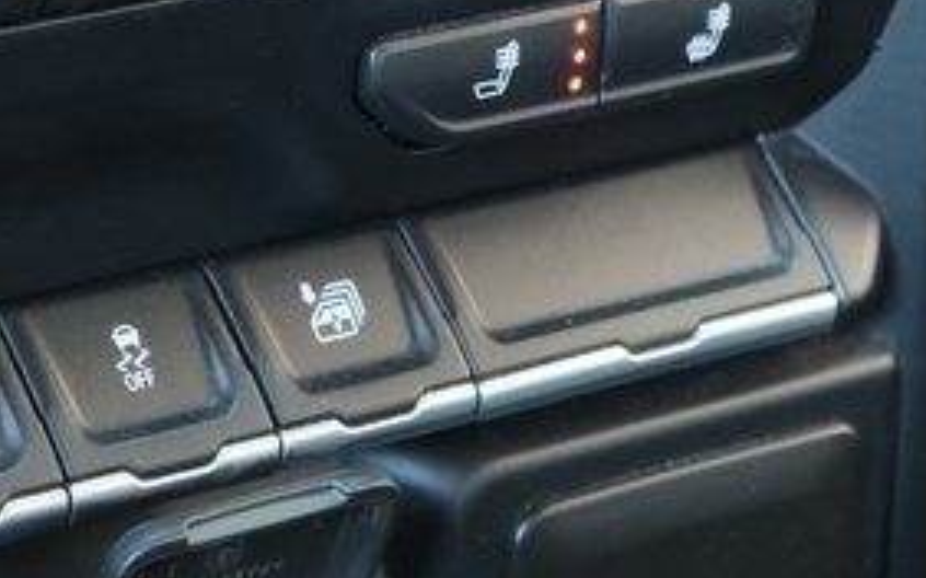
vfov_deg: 6.9
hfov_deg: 11.1
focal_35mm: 189
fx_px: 4768
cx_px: 519
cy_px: -133
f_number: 5
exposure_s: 1/40
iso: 3200
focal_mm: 34.3
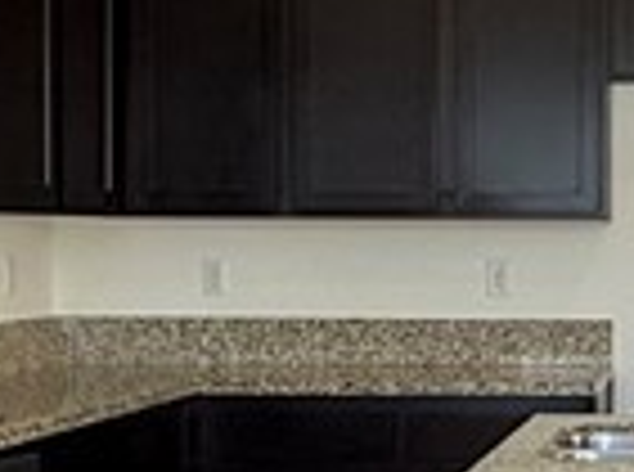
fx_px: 1863
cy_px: 283
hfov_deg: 18.2
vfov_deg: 14.4
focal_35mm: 102
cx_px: 787
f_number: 2.2
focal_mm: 2.22
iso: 160
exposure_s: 1/120
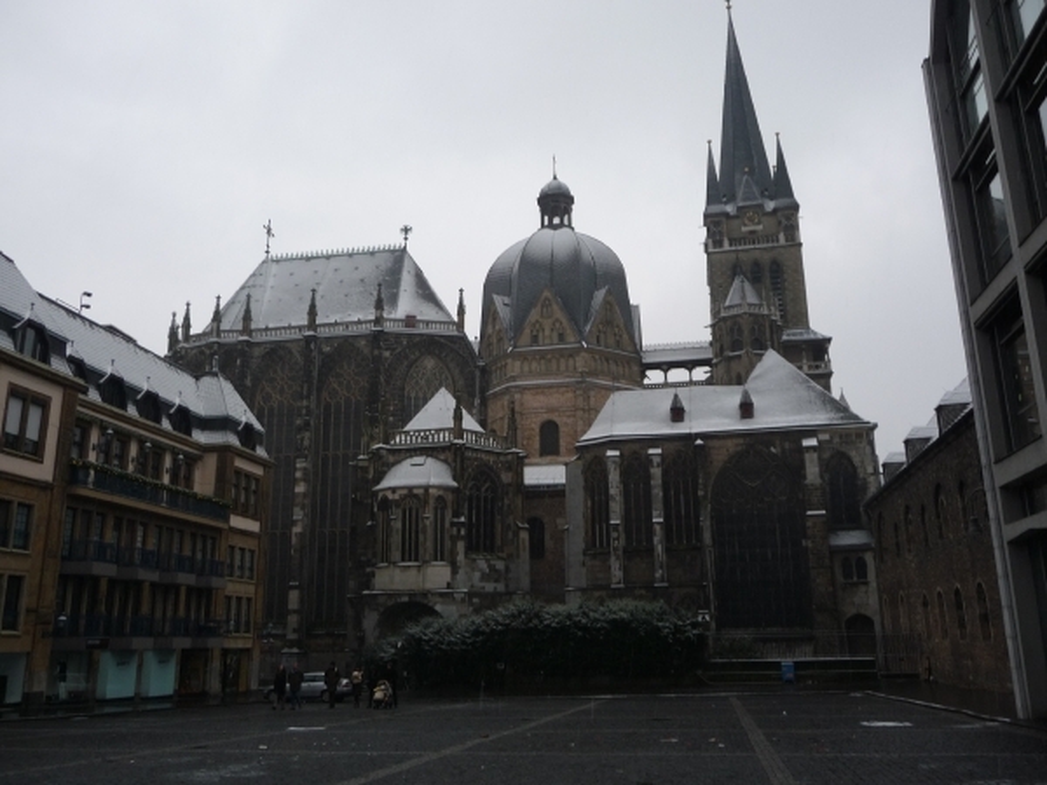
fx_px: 907
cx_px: 524
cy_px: 392
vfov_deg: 46.8
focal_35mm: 30
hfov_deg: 60.0
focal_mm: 5
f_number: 3.4
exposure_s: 1/80
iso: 100
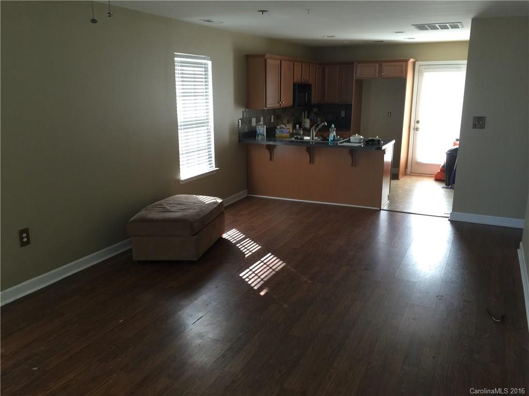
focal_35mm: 29
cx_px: 264
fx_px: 443
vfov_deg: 48.2
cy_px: 198
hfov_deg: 61.7
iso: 50
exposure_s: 1/30
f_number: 2.2
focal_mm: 4.15
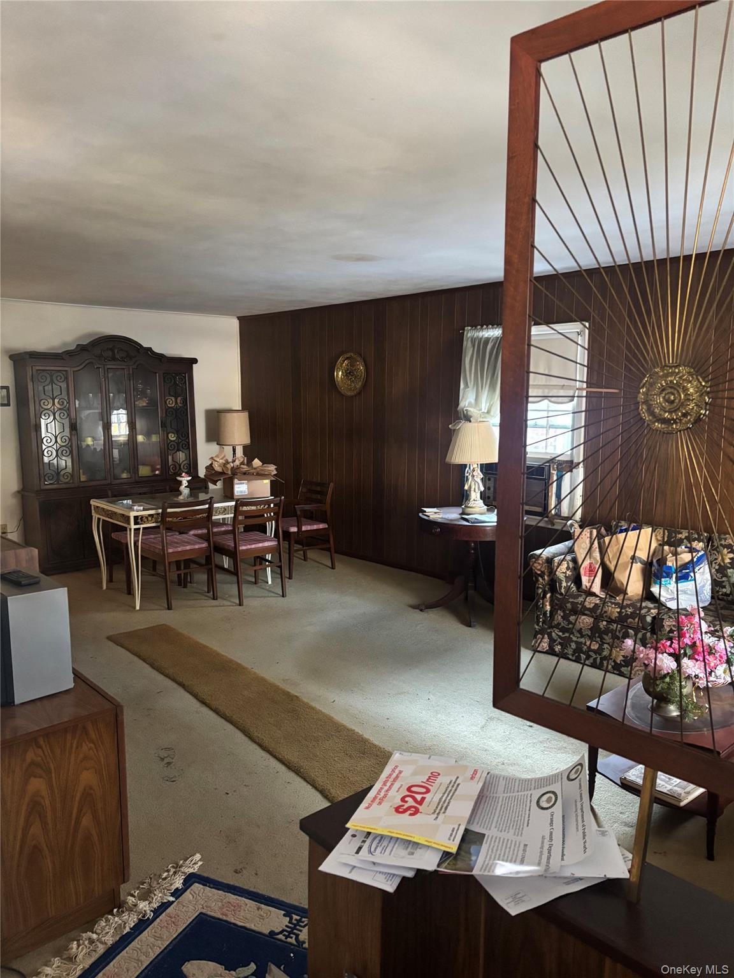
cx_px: 367
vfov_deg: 67.3
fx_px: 735
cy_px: 489
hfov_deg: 53.1
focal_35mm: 26
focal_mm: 5.96
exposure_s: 1/37
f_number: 1.6
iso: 640
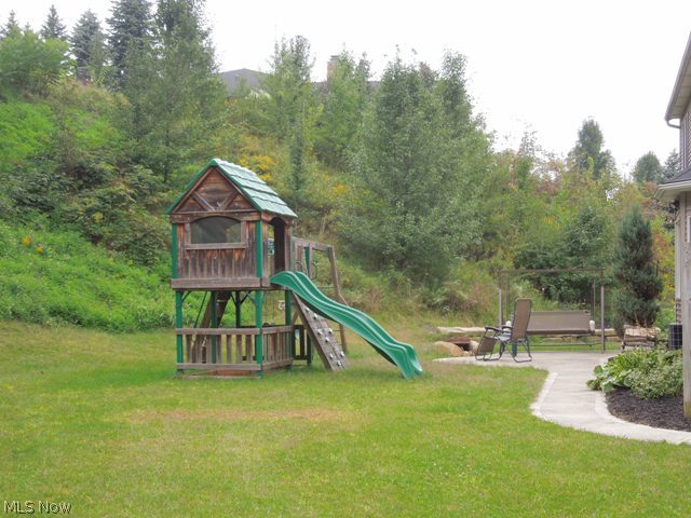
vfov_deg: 30.3
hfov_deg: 39.7
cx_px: 346
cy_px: 259
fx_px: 958
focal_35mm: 48
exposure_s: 1/60
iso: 100
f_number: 4
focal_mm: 8.7
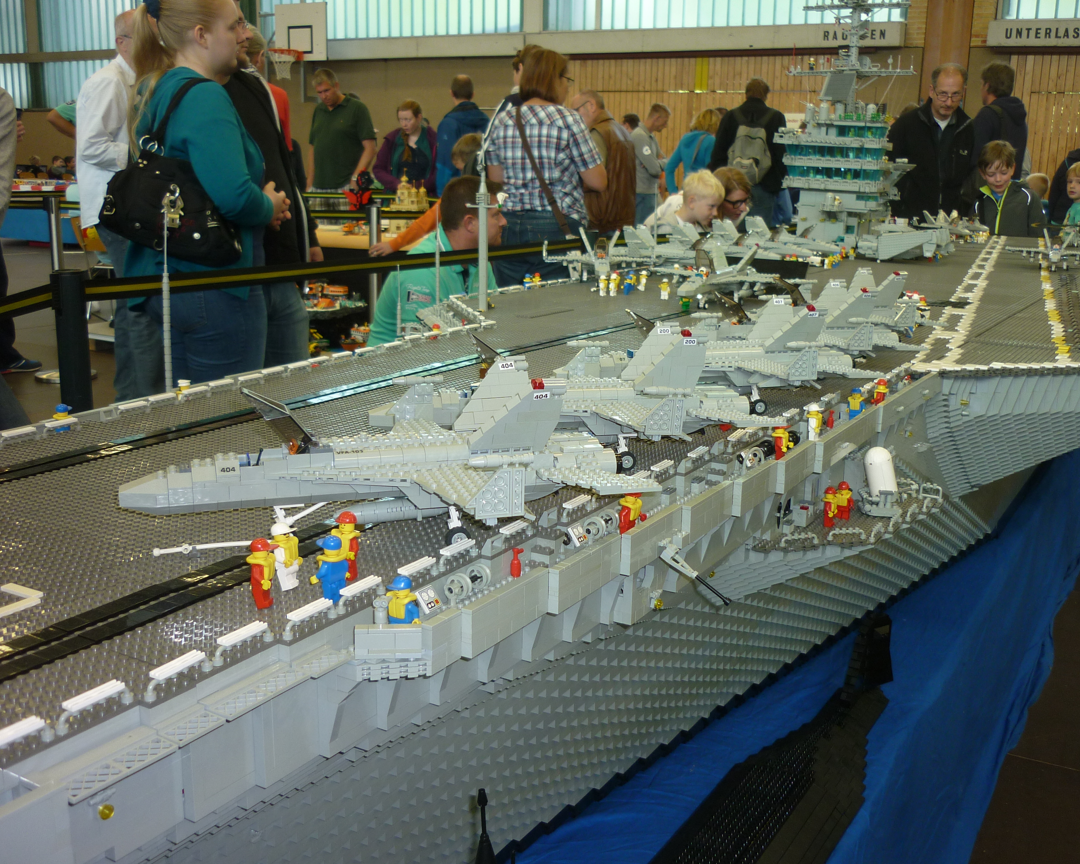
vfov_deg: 42.2
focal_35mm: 35
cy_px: 435
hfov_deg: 51.5
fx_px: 1119
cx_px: 560
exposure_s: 1/30
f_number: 2.8
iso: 100
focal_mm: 5.5
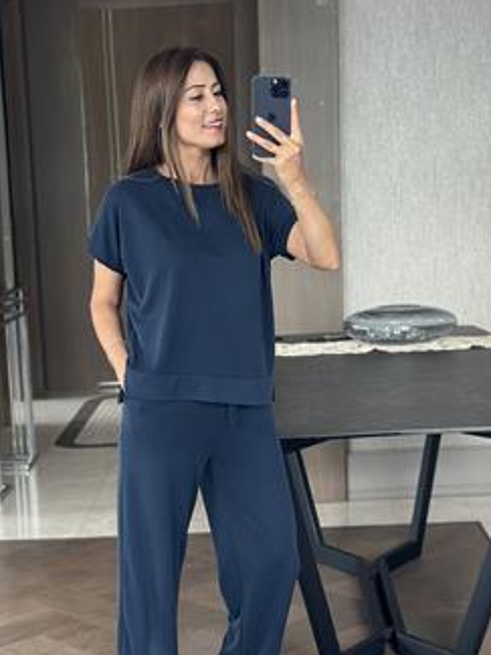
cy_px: 412
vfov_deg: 25.9
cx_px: 206
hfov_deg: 19.6
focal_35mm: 75
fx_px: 1418
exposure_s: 1/60
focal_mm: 6.86
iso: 320
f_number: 1.78
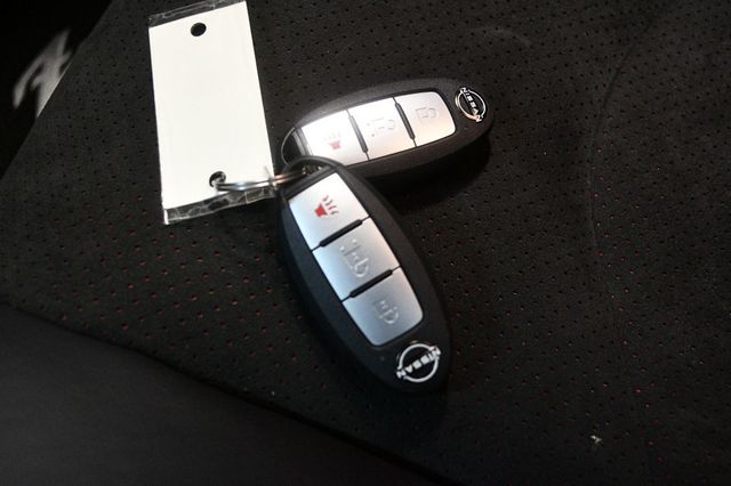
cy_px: 243
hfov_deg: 57.2
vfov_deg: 39.9
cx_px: 366
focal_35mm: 33
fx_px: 670
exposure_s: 1/60
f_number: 4
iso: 4500
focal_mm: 22
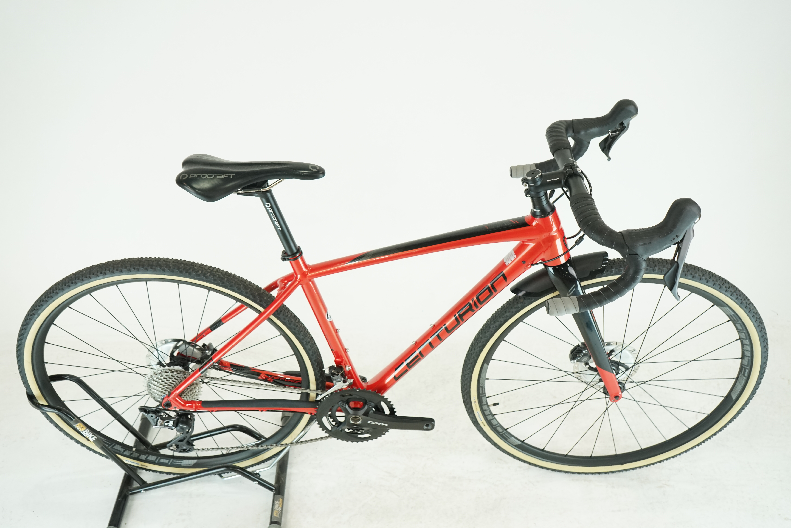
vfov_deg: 40.0
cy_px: 268
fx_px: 725
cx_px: 385
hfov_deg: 57.2
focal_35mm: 33
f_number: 5.6
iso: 1600
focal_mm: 32
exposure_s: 1/200
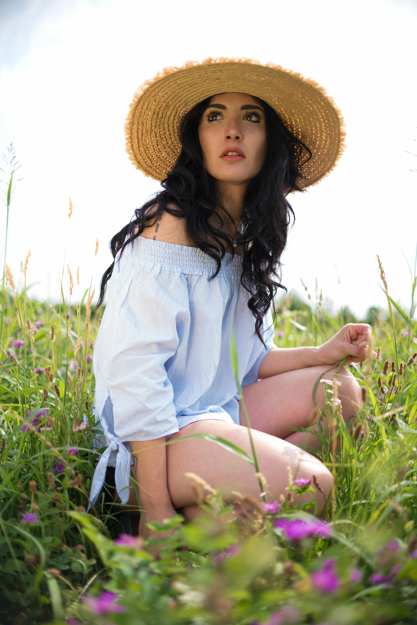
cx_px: 208
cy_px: 312
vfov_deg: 54.4
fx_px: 608
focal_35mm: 35
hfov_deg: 37.9
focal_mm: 35
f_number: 1.8
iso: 50
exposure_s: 1/1000
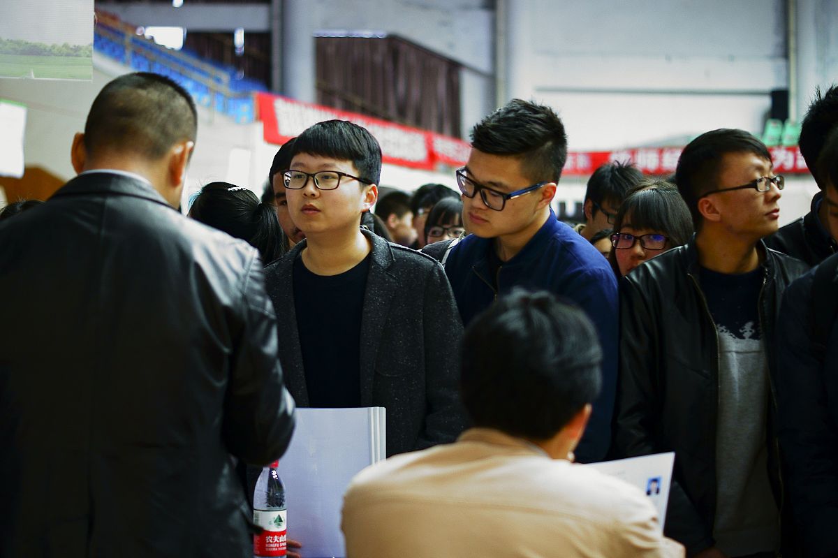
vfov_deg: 18.2
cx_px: 419
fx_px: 1745
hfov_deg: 27.0
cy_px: 279
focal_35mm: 75
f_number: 2
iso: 800
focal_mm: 50
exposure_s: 1/40
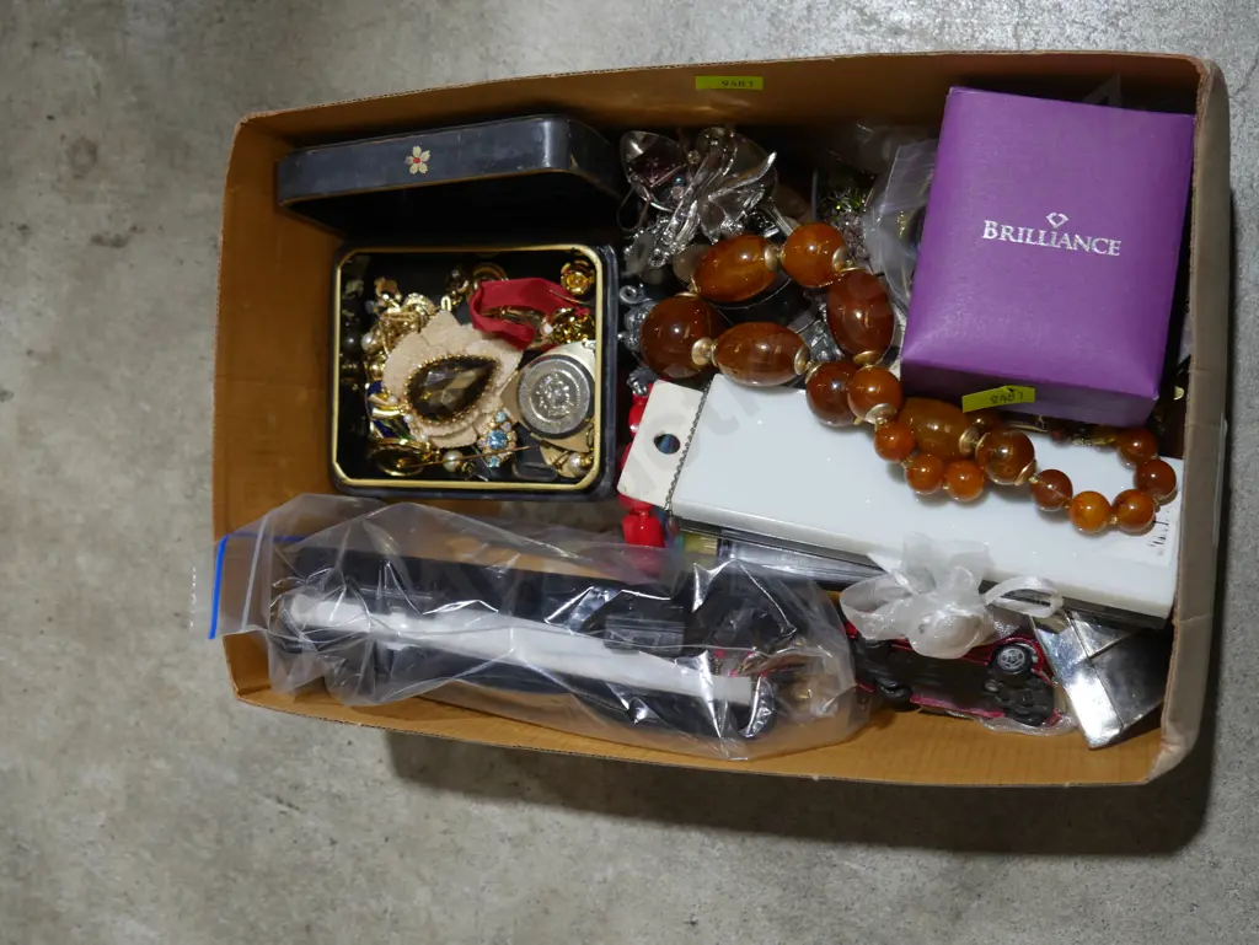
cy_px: 472
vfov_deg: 32.9
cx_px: 630
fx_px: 1601
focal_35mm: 44
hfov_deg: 42.9
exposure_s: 1/60
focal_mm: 22
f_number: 4.7
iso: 320
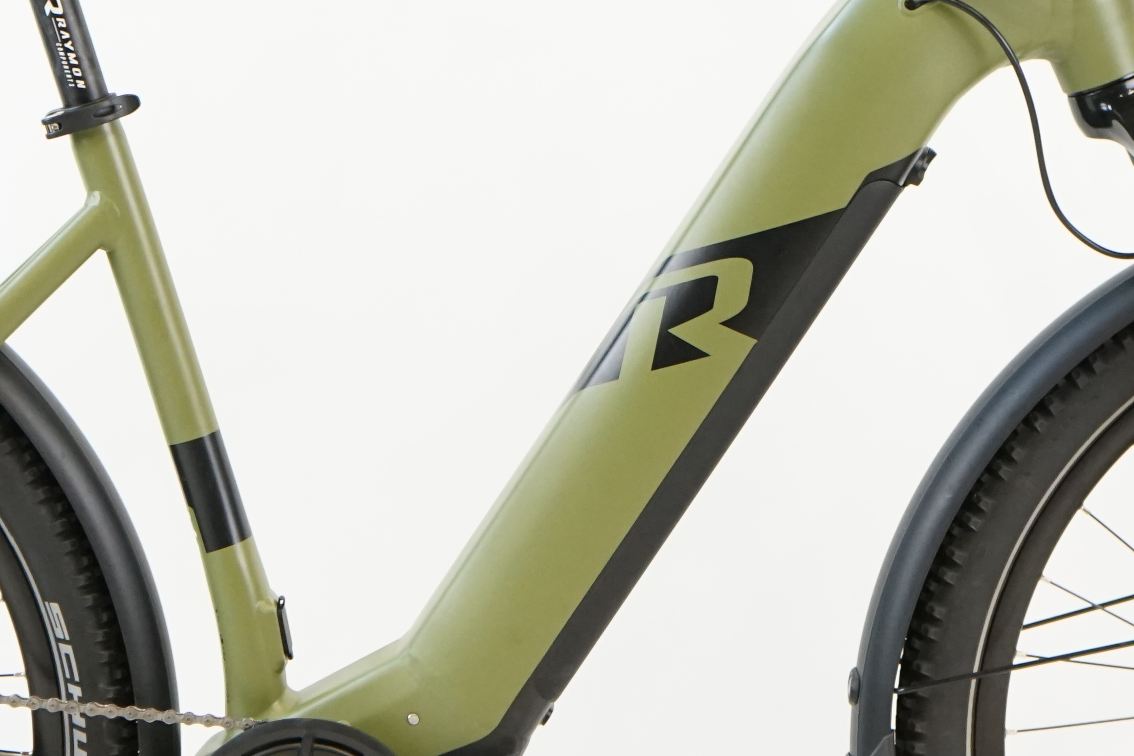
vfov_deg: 9.1
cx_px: 506
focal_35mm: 150
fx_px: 4725
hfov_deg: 13.7
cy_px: 298
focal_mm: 58
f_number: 5.6
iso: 2000
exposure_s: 1/200
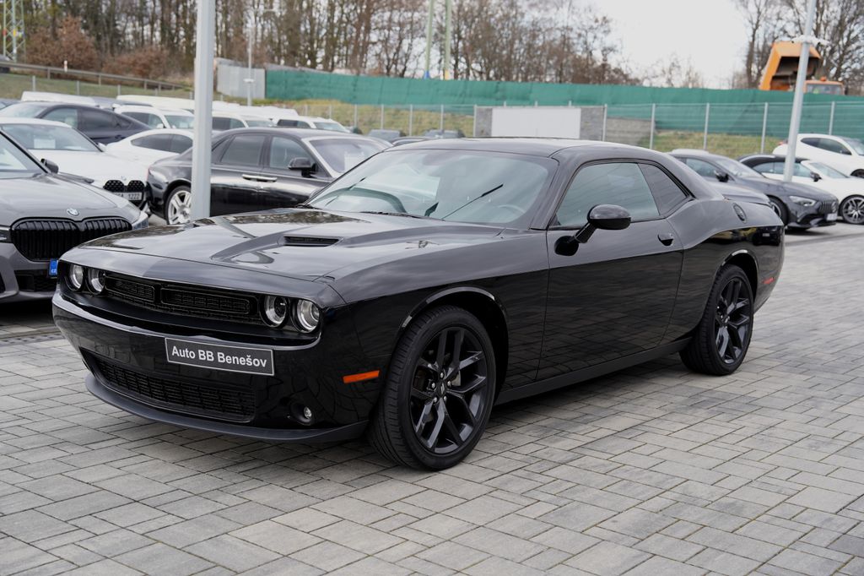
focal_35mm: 44
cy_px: 288
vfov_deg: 30.5
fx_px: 1056
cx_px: 432
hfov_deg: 44.5
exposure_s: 1/80
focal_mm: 44
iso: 100
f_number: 3.5
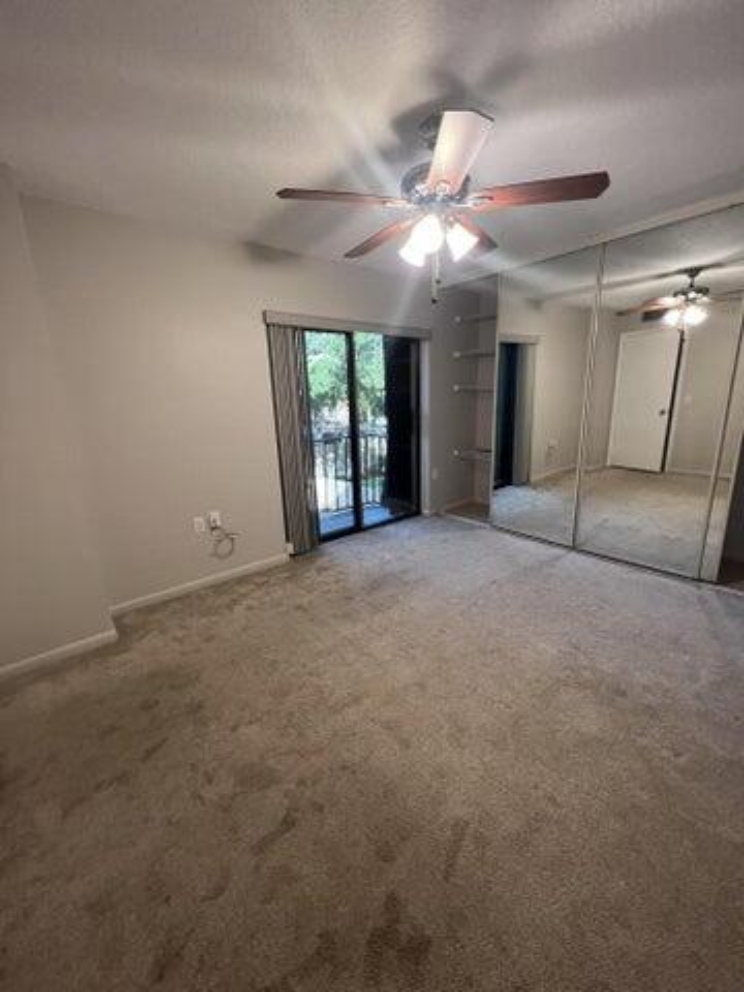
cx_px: 372
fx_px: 373
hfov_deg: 89.9
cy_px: 496
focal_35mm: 13
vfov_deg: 106.2
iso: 250
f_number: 1.8
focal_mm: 1.57
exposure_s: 1/60
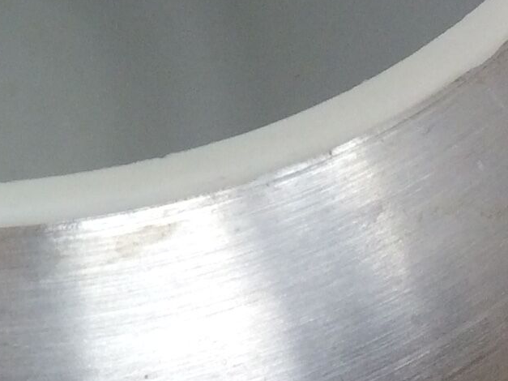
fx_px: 2216
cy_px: -198
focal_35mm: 151
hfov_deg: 12.3
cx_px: -296
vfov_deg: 9.5
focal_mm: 4.15
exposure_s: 1/60
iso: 40
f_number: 2.2
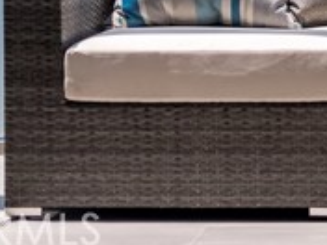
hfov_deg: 10.9
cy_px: -140
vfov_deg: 8.3
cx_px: 487
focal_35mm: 175
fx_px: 1653
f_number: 1.8
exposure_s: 1/4000
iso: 100
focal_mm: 50
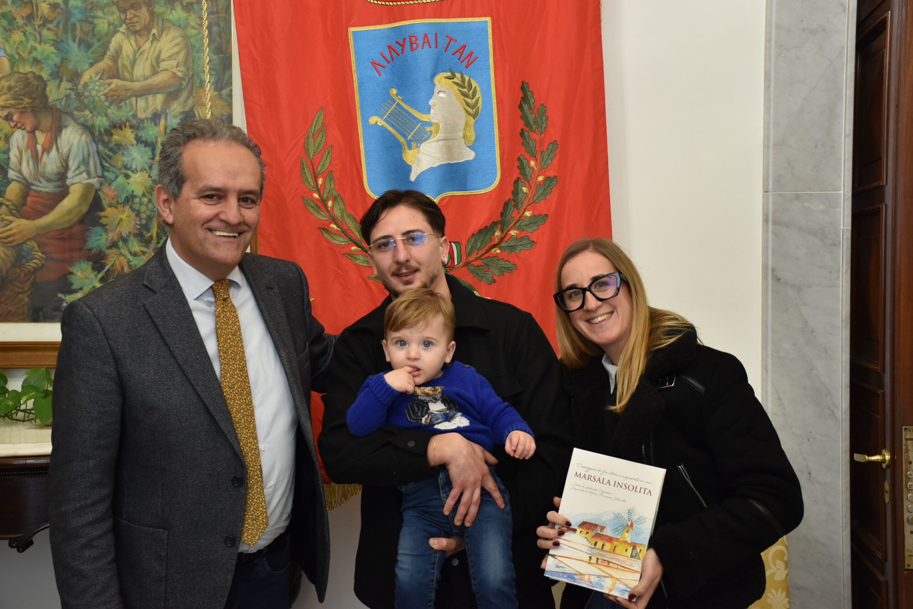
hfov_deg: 41.1
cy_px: 304
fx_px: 1218
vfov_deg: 28.1
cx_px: 456
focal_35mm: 48
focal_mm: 32
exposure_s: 1/20
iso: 800
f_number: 4
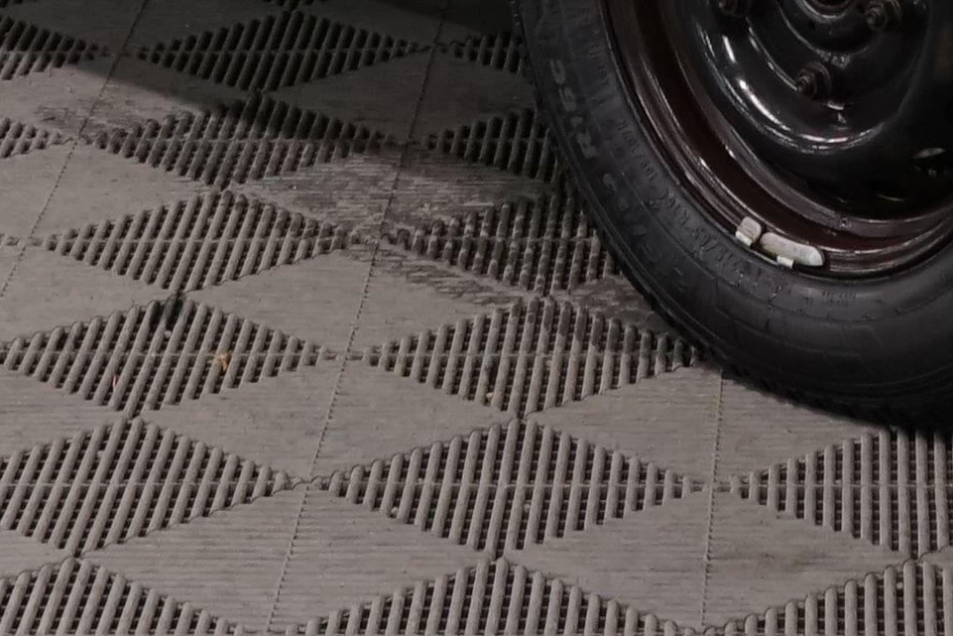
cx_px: 670
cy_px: -1113
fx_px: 5454
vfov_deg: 6.2
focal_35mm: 206
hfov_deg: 10.0
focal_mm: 33
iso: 800
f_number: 6.3
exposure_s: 1/30
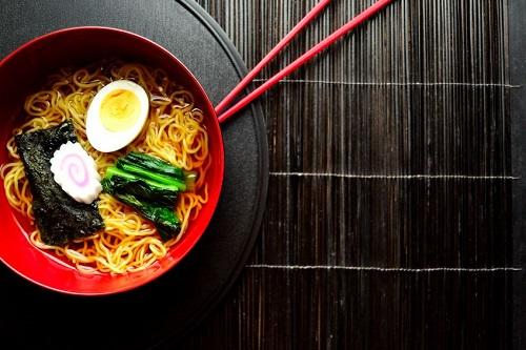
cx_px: 263
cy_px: 175
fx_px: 526
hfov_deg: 53.1
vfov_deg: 36.8
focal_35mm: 36
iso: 900
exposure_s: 1/60
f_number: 4
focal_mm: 24
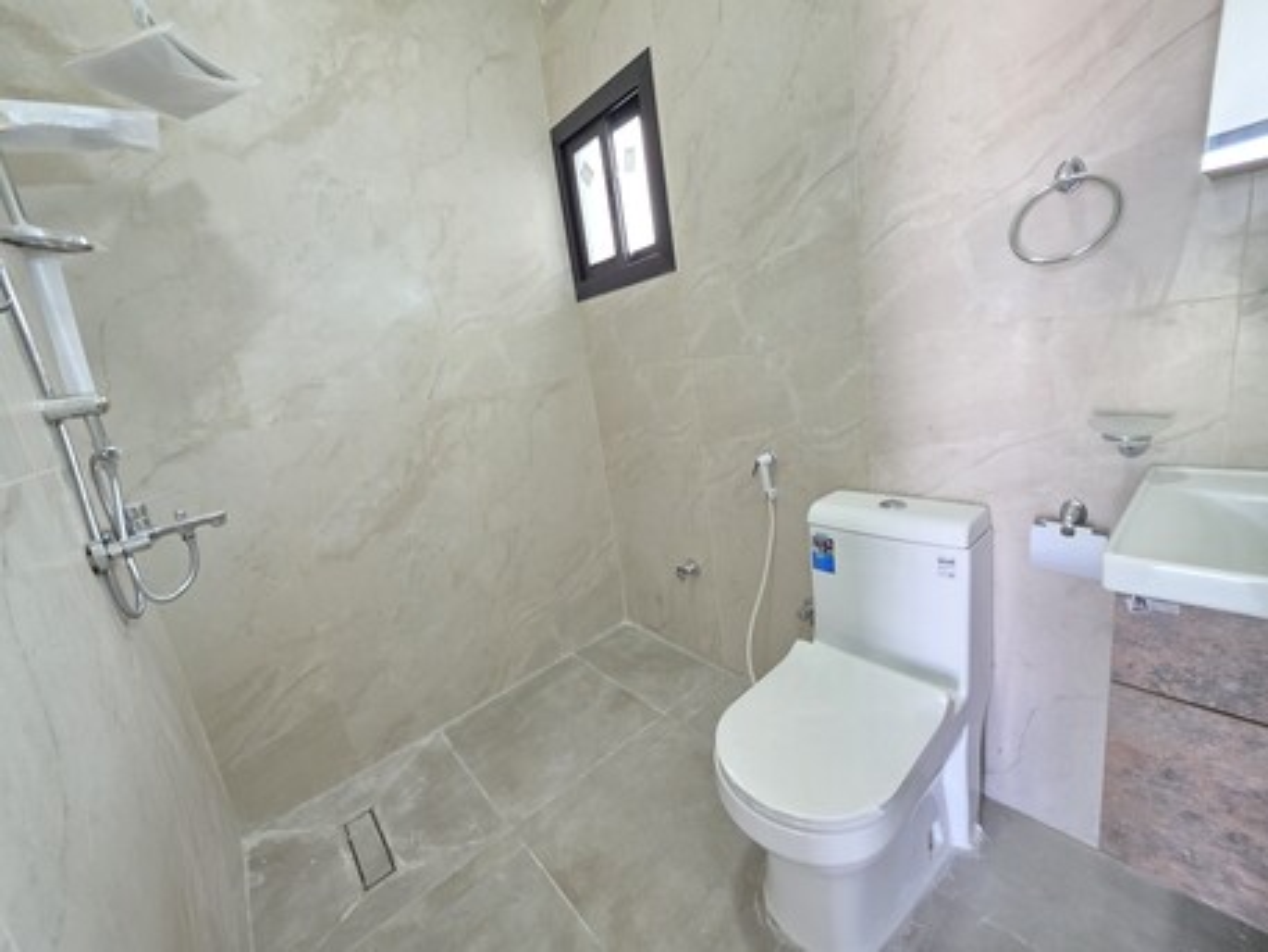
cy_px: 476
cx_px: 634
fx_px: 476
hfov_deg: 106.2
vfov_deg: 89.9
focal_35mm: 13
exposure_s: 1/100
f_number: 1.9
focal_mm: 2.2
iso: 250
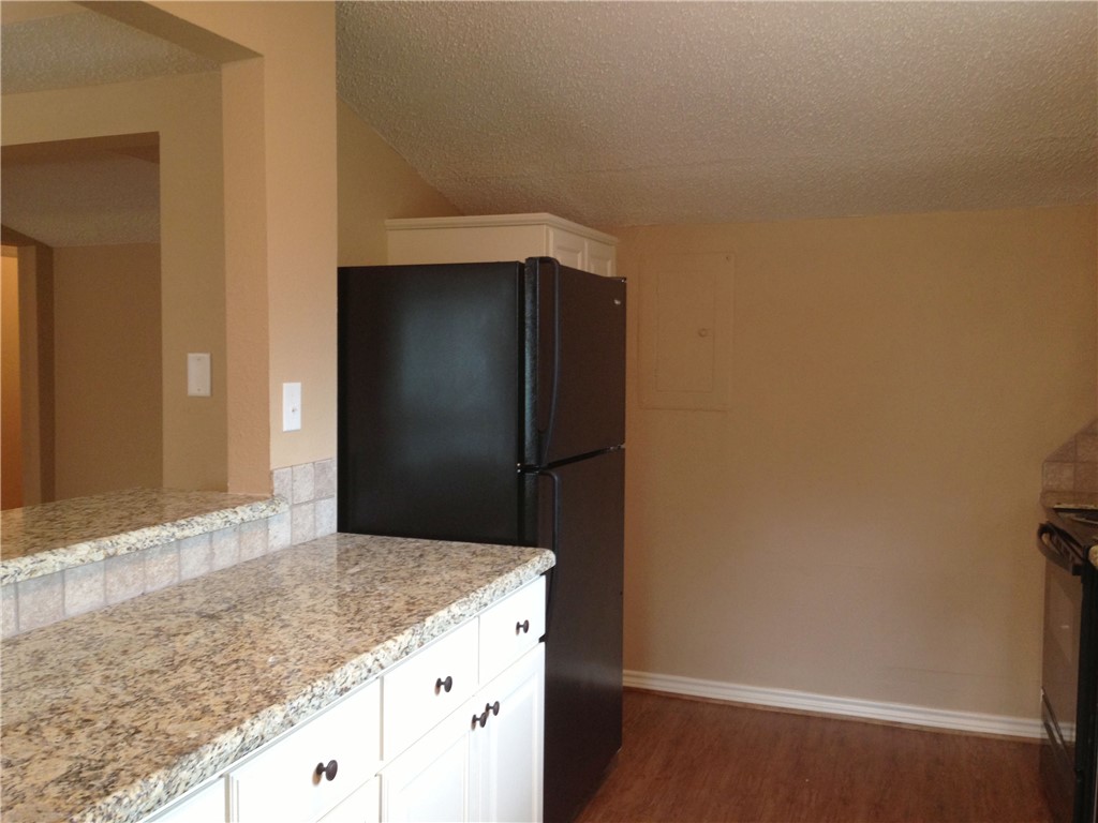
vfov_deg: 42.9
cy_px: 412
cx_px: 549
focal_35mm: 33
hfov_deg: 55.4
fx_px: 1047
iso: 125
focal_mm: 4.13
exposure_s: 1/20
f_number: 2.4
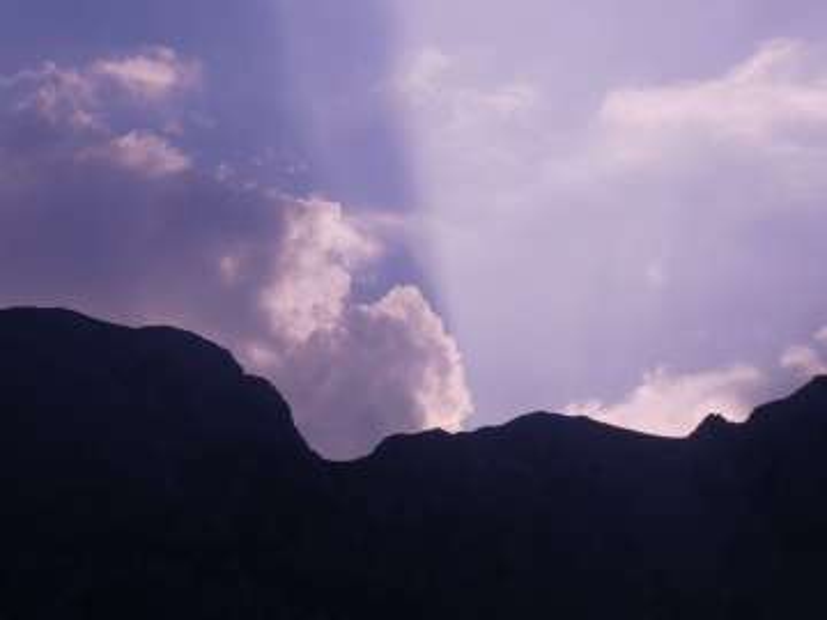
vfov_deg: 8.6
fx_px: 4109
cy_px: 310
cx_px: 414
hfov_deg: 11.5
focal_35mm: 172
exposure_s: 1/800
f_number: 5.6
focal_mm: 30.9
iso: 80
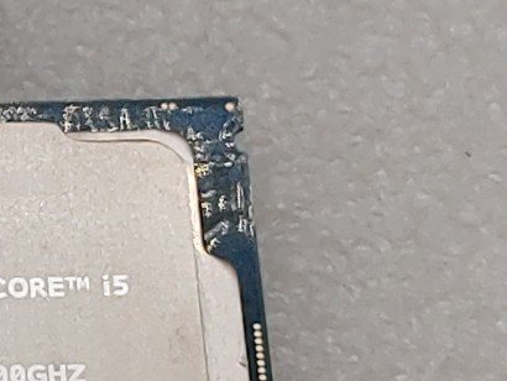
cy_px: 187
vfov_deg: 7.2
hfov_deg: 9.2
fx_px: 3034
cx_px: -326
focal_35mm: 207
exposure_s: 1/340
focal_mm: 4.36
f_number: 1.8
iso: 50
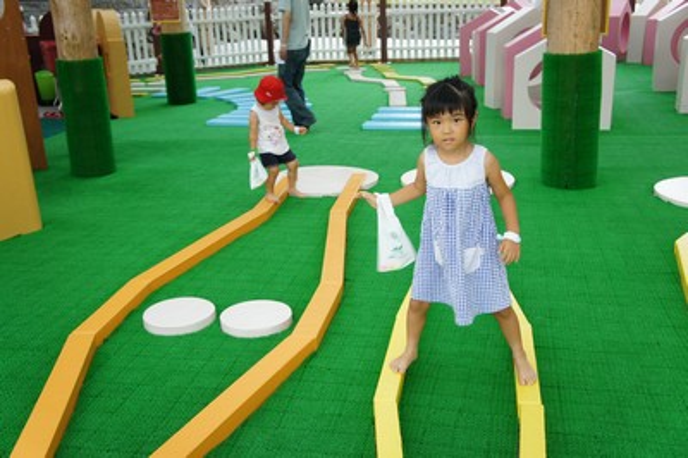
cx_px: 344
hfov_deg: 51.3
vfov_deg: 35.4
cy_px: 229
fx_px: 716
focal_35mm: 38
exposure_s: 1/40
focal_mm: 25
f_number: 4
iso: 200
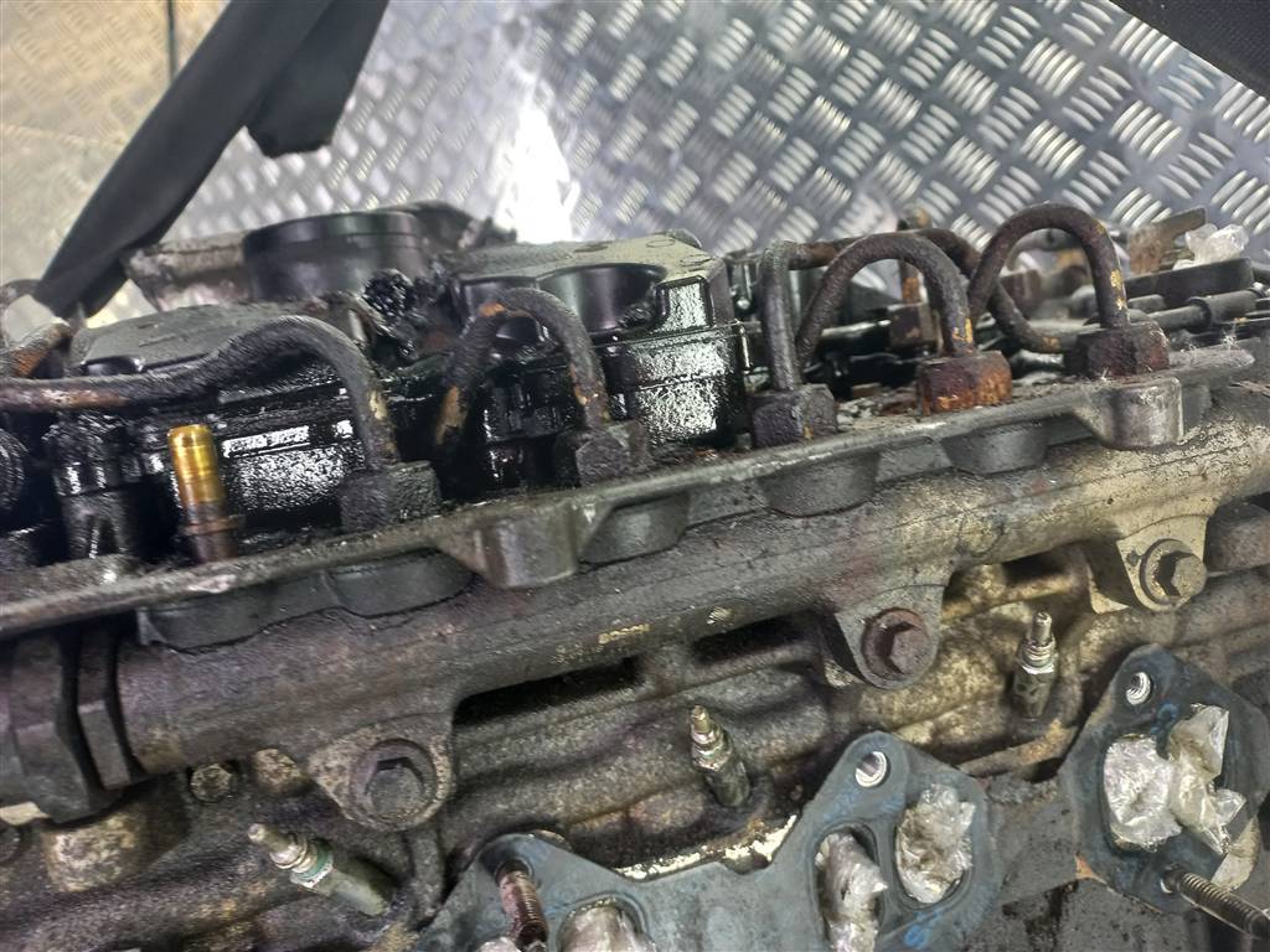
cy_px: 476
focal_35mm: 25
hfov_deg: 69.4
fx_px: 917
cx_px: 635
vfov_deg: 54.9
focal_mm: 4.6
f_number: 1.8
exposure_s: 1/50
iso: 125
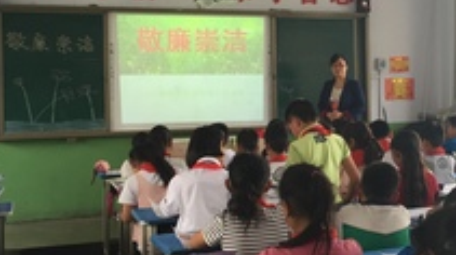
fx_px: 724
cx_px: 316
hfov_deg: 34.5
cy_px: 99
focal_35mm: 60
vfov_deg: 19.9
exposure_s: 1/33
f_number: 2.2
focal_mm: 4.15
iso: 32
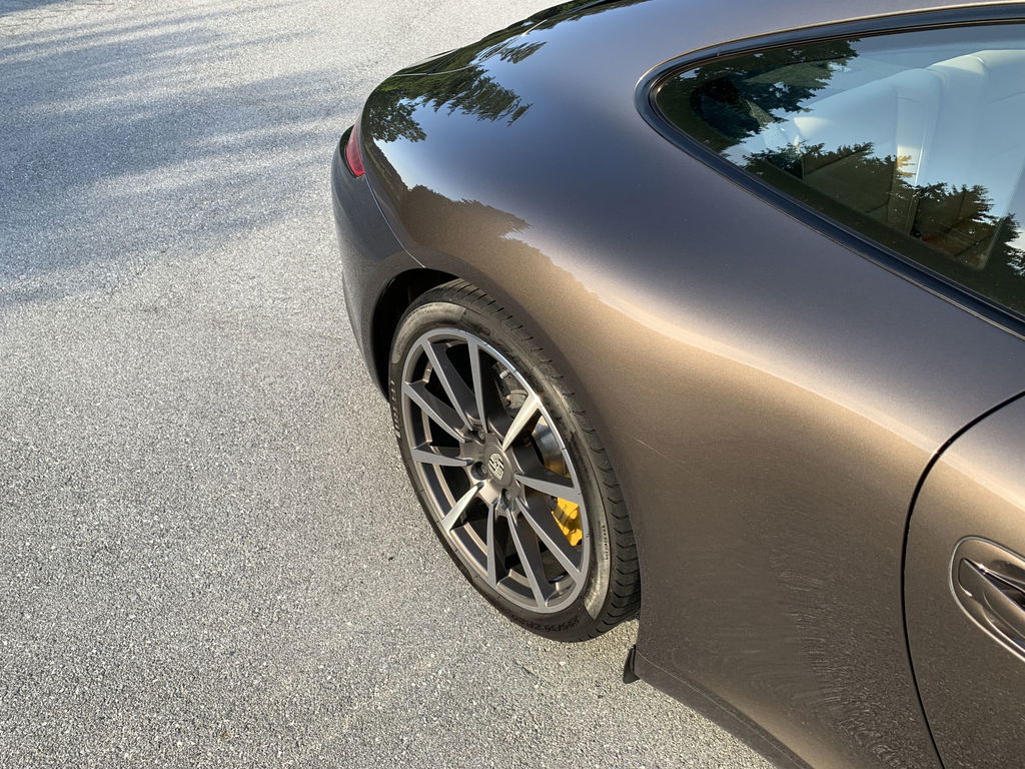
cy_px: 384
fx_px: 770
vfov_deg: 53.1
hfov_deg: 67.3
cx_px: 512
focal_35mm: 26
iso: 25
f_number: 1.8
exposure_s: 1/306
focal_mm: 4.25
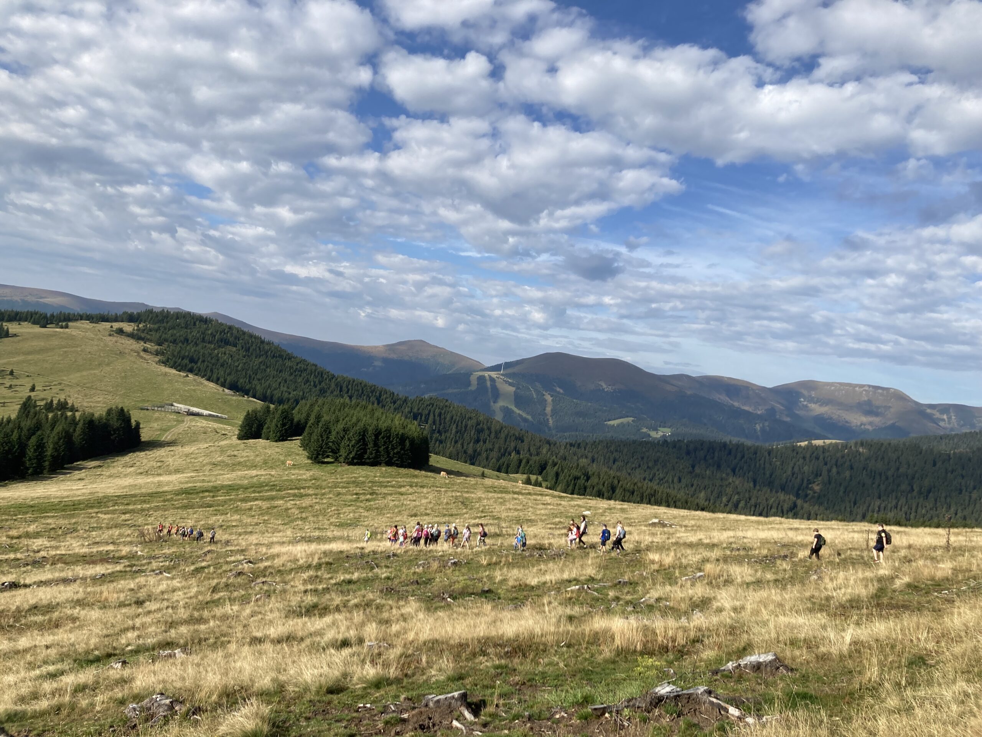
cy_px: 368
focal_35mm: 28
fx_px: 794
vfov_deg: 49.7
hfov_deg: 63.4
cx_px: 491
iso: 20
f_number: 1.8
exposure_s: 1/2183
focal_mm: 3.99
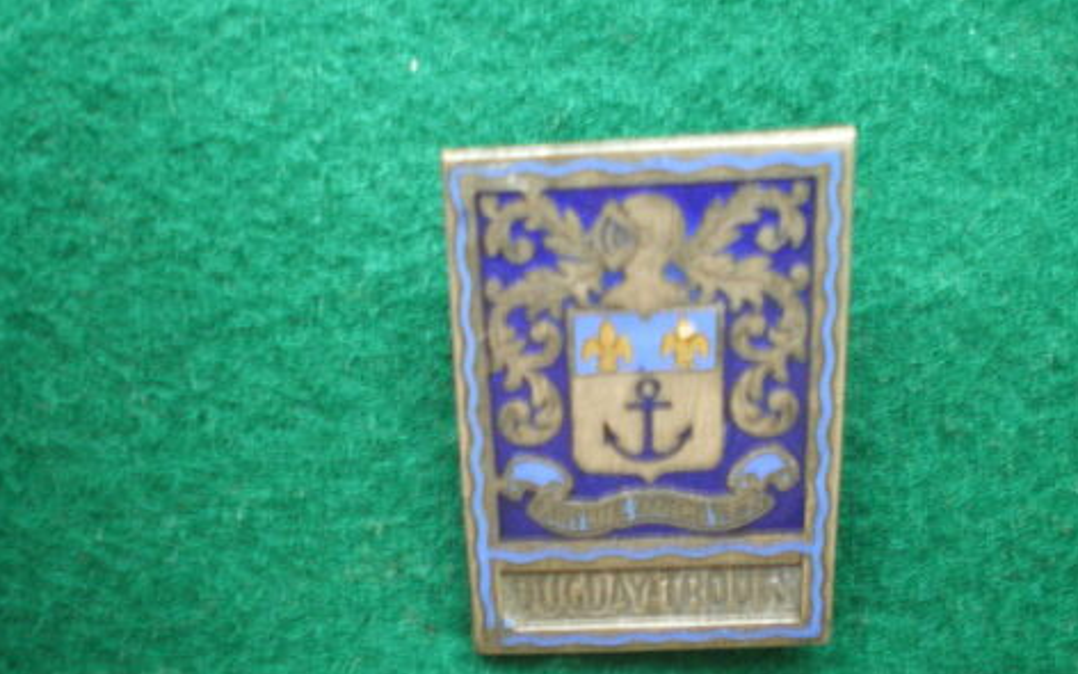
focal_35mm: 41
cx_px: 544
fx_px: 1205
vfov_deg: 31.2
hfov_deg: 48.2
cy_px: 391
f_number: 3.1
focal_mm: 6.3
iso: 400
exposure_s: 1/5
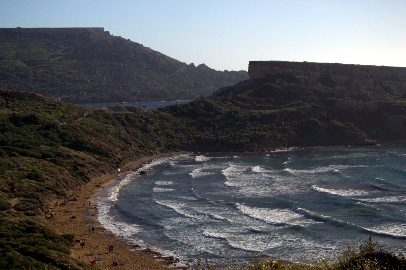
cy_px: 135
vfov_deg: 18.1
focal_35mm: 75
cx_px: 203
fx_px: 845
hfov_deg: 27.0
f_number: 7.1
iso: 100
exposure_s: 1/200
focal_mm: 50
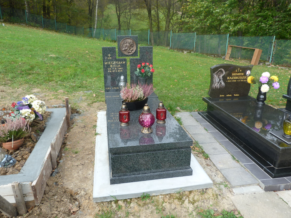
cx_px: 146
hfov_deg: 67.3
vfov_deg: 53.1
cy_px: 109
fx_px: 219
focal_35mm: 26
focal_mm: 4.5
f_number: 2.8
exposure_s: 1/80
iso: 80
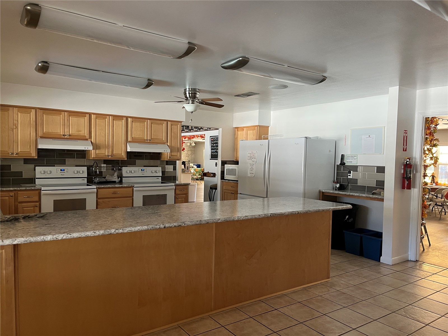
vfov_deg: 53.1
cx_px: 224
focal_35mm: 26
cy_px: 168
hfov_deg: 67.3
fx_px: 336
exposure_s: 1/87
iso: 125
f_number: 1.6
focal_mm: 5.1
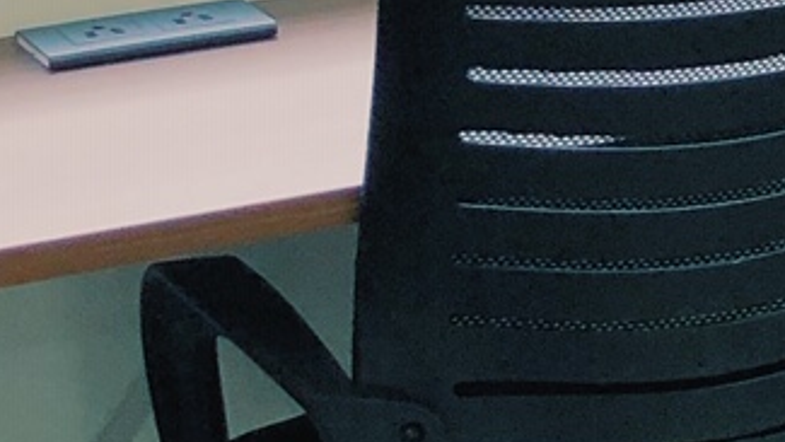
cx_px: 1995
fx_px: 3935
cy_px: -384
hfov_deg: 9.8
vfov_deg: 6.3
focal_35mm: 189
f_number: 1.8
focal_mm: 4
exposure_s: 1/50
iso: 32
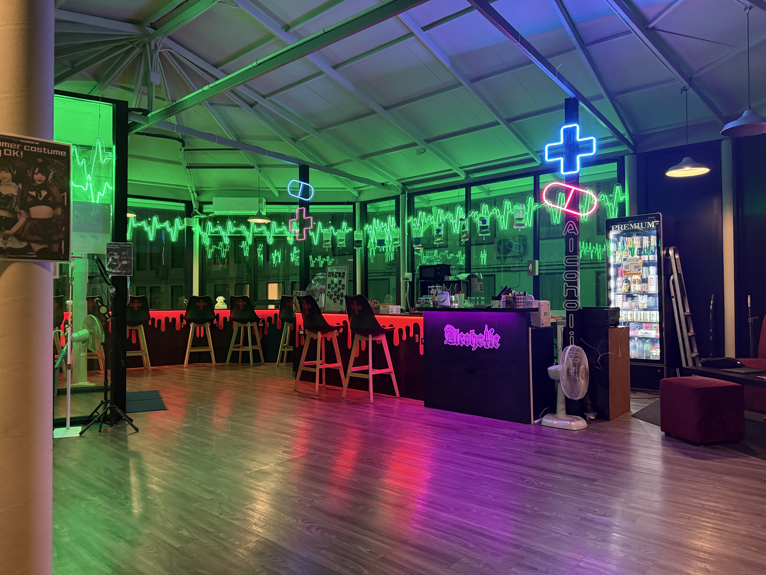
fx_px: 531
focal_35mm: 24
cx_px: 383
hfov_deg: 71.6
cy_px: 288
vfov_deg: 56.8
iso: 640
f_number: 1.78
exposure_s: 1/33
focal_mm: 6.76
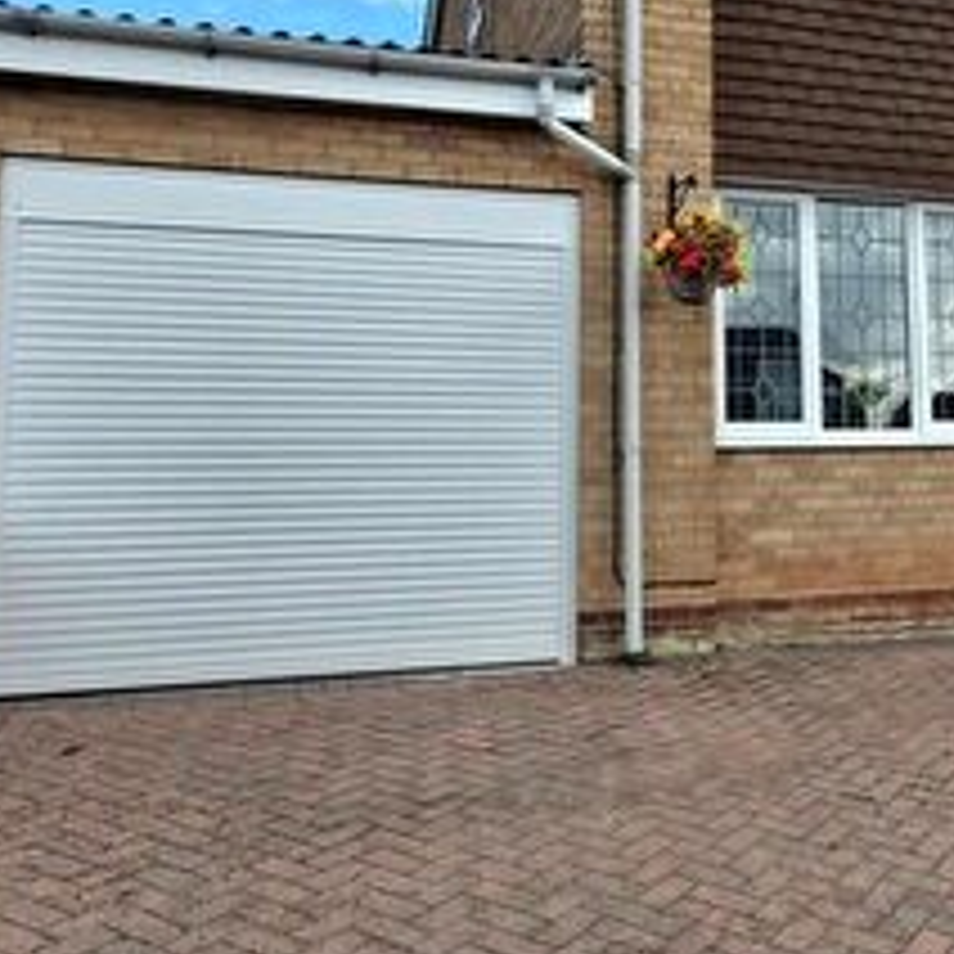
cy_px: 326
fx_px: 1185
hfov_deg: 41.2
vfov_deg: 43.3
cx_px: 814
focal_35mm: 38
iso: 50
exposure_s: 1/909
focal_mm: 1.74
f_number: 2.2
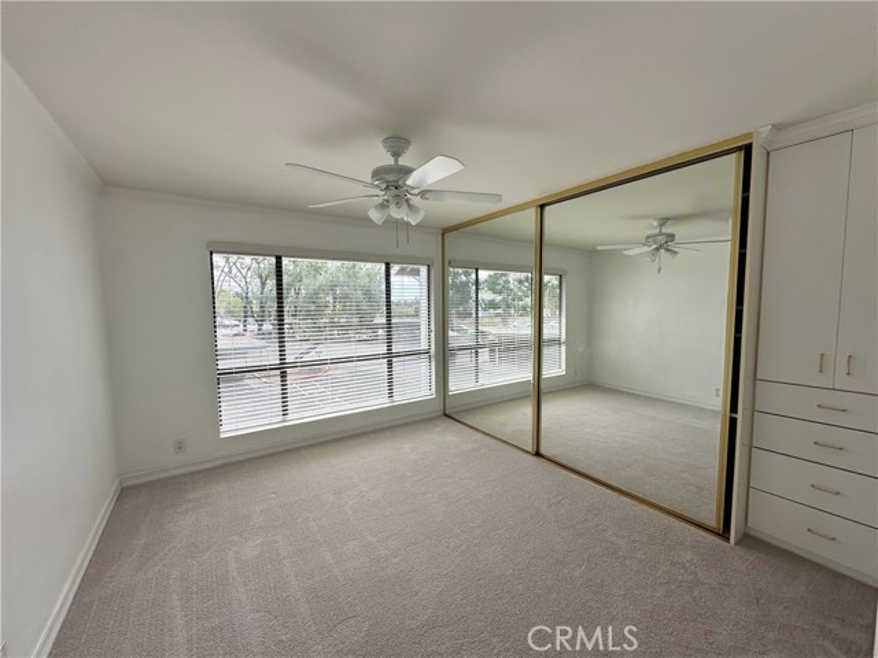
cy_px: 329
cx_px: 439
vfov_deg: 85.7
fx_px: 355
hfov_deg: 102.1
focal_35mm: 14
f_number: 2.2
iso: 40
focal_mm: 2.22
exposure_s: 1/449
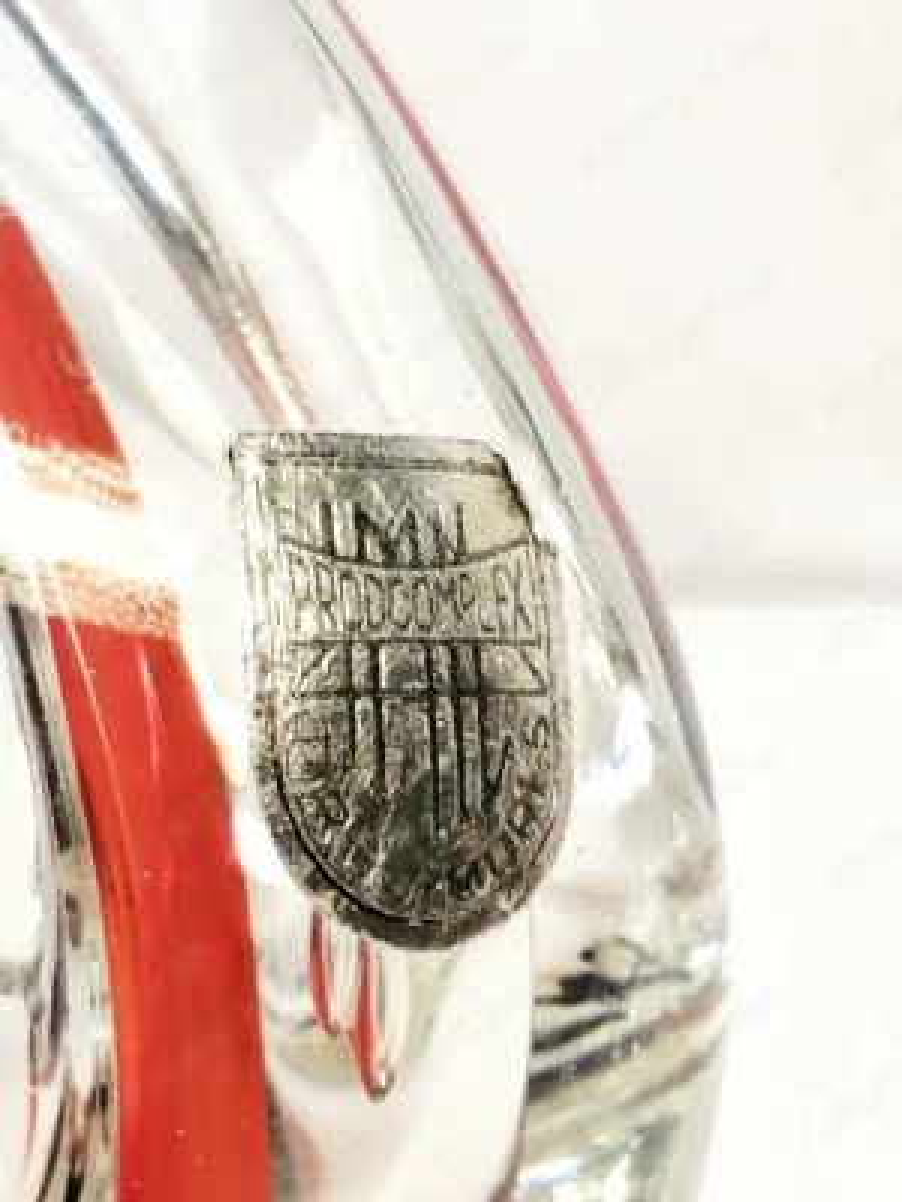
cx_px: 451
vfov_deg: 16.7
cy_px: 601
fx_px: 4100
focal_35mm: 118
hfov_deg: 12.6
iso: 64
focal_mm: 3.62
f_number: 1.8
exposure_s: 1/100
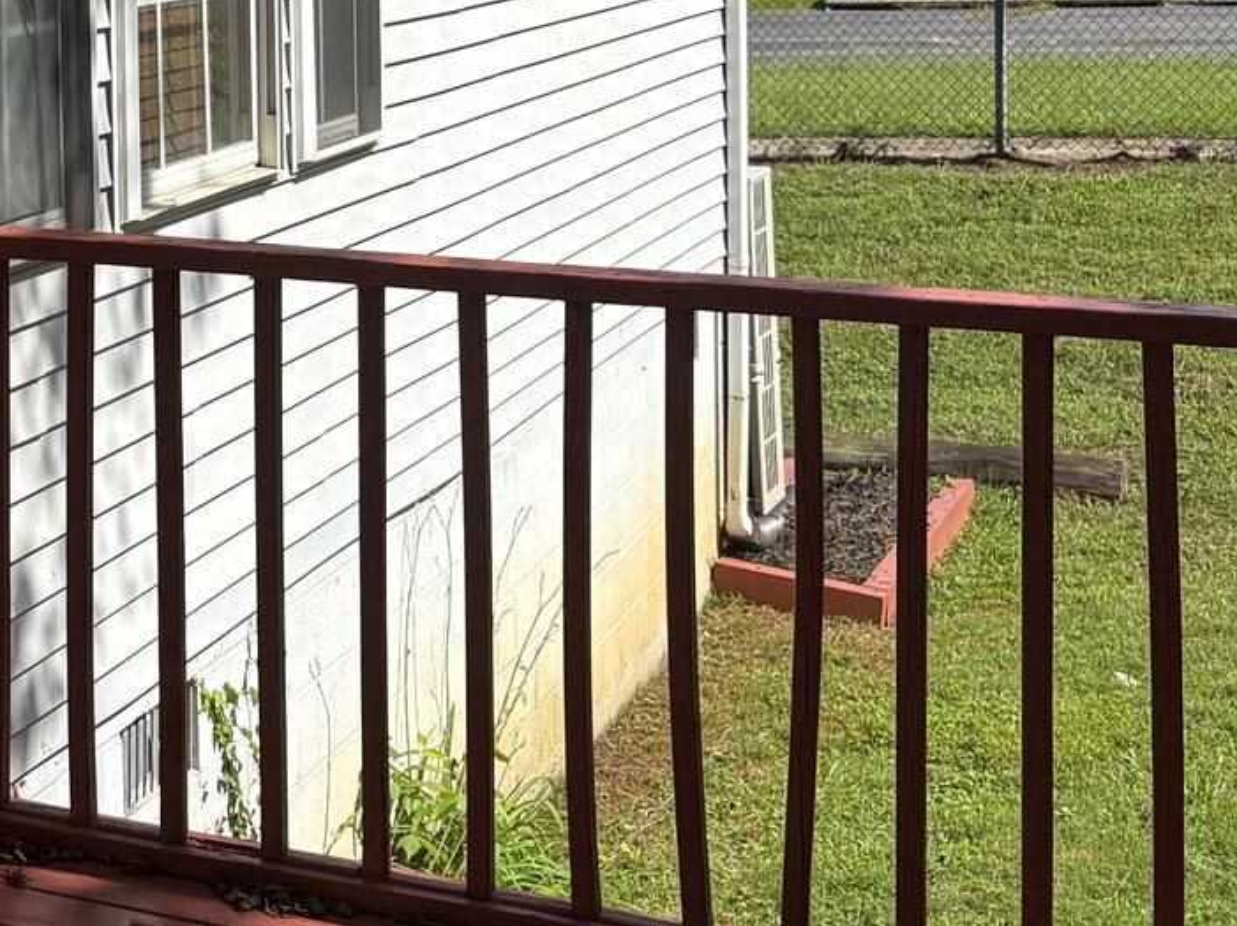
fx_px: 2714
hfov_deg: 23.3
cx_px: -284
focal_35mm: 76
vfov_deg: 18.6
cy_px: -118
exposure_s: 1/4065
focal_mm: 5.96
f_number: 1.6
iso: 50
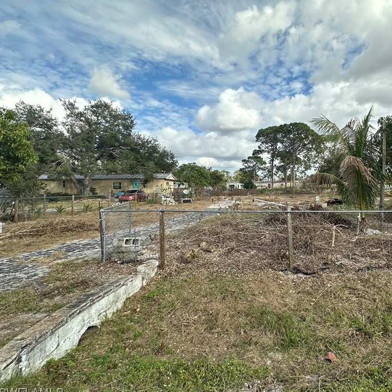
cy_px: 192
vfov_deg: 80.7
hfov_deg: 76.4
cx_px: 281
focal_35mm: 18
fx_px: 231
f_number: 2.2
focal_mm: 2.22
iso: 50
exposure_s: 1/1553
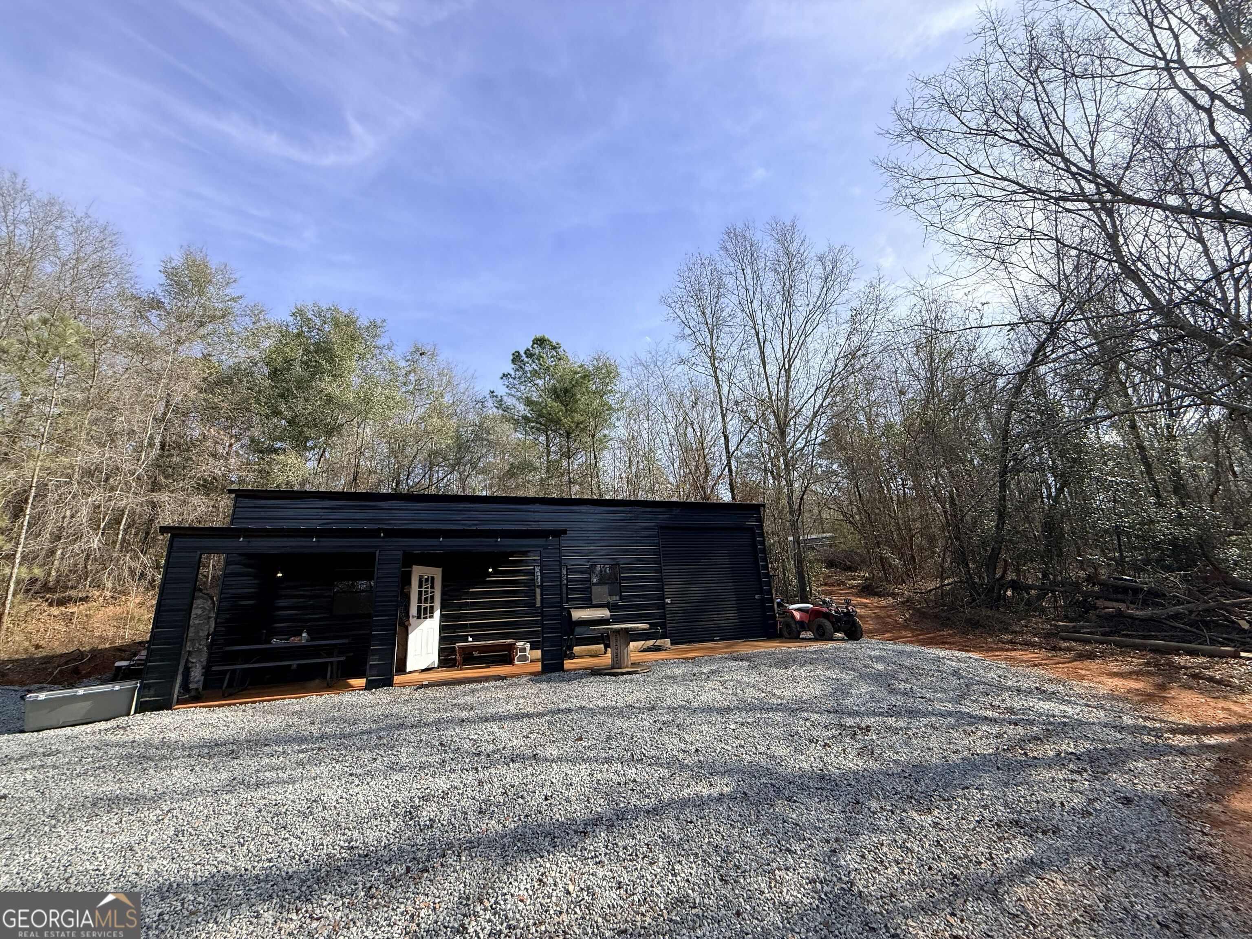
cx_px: 626
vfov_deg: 85.7
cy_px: 470
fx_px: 506
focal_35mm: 14
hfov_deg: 102.1
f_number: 2.2
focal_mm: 2.22
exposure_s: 1/928
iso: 50
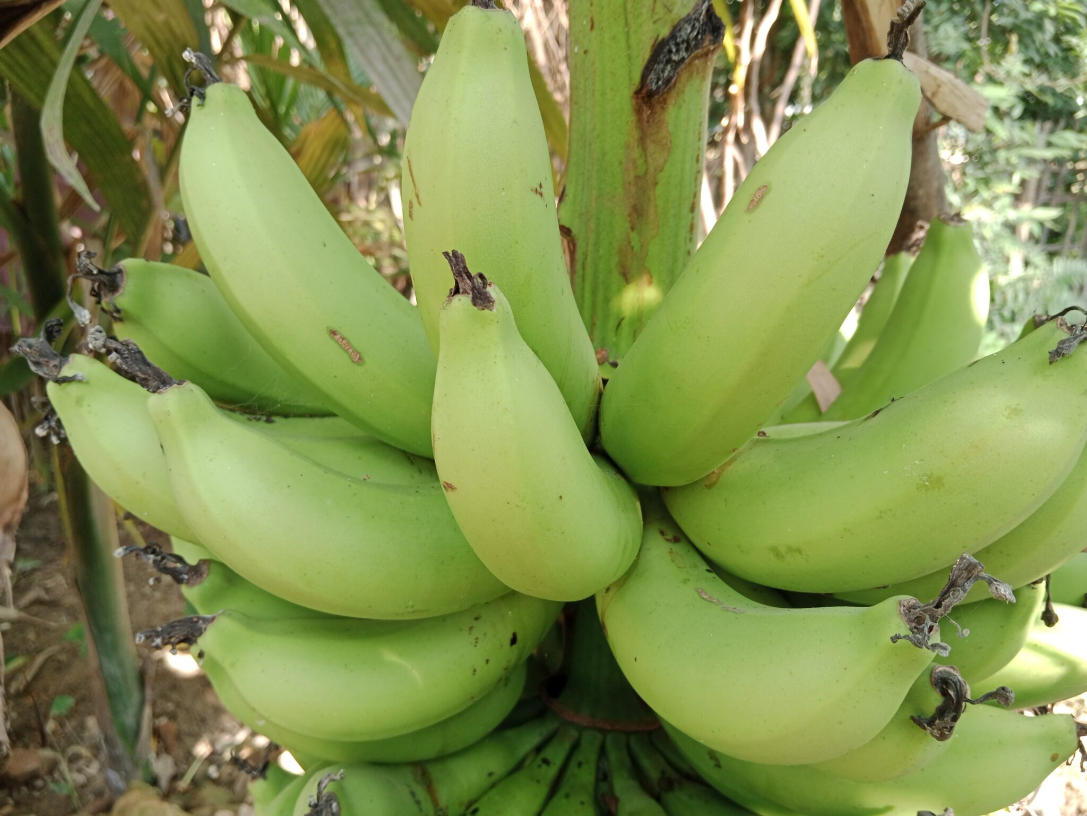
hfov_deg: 67.3
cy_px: 408
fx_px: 816
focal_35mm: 26
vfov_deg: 53.1
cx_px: 544
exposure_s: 1/50
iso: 309
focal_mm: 3.96
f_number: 1.8
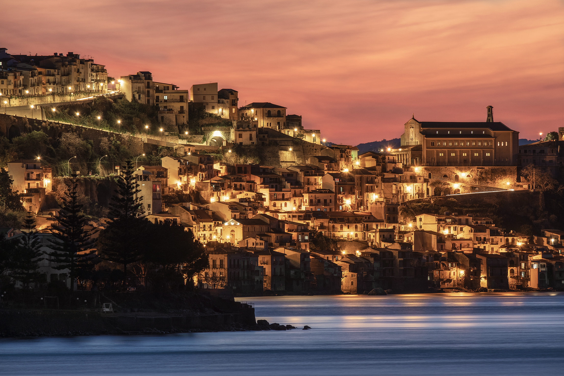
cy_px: 188
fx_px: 5404
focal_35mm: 345
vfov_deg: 4.0
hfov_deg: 6.0
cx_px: 282
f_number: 9
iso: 160
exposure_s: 15
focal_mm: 230
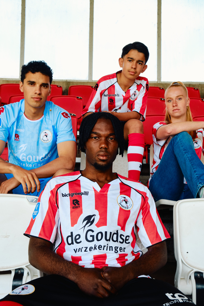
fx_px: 331
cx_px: 102
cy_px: 153
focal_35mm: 39
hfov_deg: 34.2
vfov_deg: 49.6
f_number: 5.6
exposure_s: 1/500
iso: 1250
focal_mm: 25.7
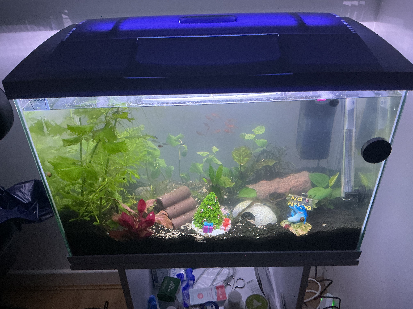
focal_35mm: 29
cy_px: 154
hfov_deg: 61.7
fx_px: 346
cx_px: 206
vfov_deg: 48.2
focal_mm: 3
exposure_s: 1/40
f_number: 1.8
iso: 200
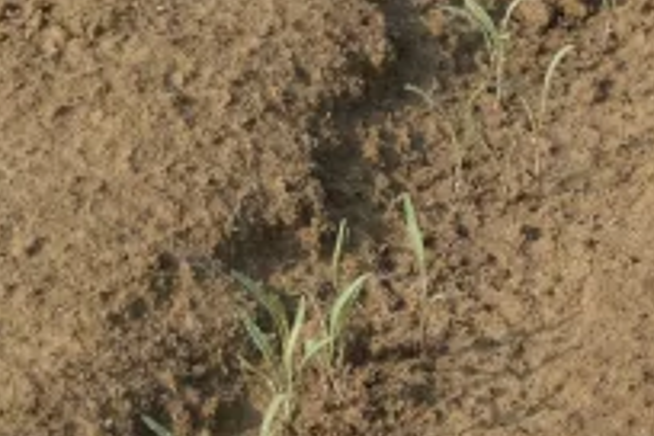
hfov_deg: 7.5
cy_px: -281
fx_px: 4814
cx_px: -590
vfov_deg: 5.1
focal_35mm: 265
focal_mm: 35.8
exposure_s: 1/420
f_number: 5.6
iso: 160
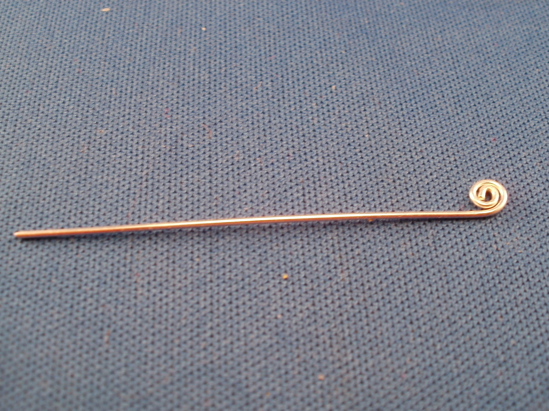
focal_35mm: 45
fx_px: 714
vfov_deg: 32.2
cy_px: 210
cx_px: 277
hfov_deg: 42.1
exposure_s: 1/30
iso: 100
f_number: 4
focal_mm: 7.7
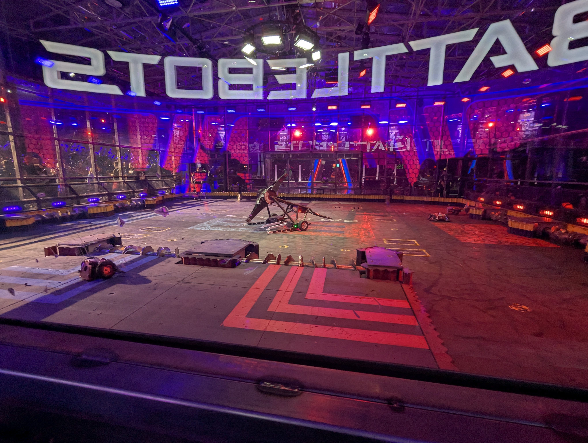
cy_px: 222
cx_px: 294
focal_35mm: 16
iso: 207
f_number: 2.2
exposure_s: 1/39
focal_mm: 2.35
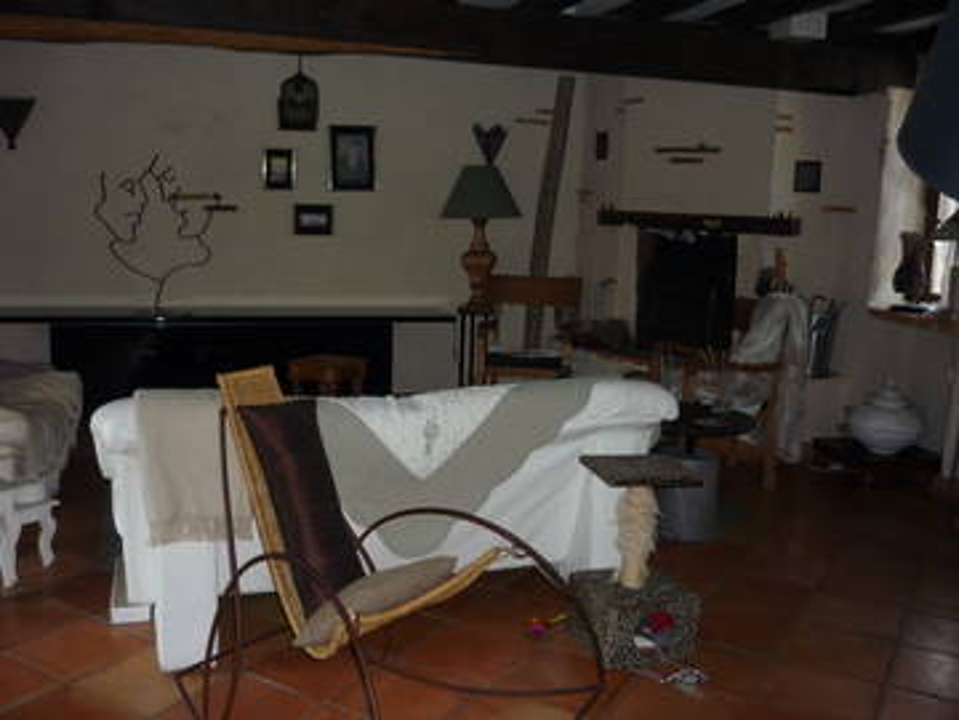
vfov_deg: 42.9
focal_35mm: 33
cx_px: 480
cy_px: 360
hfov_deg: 55.4
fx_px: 914
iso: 200
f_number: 2.8
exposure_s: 1/30
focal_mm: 5.5
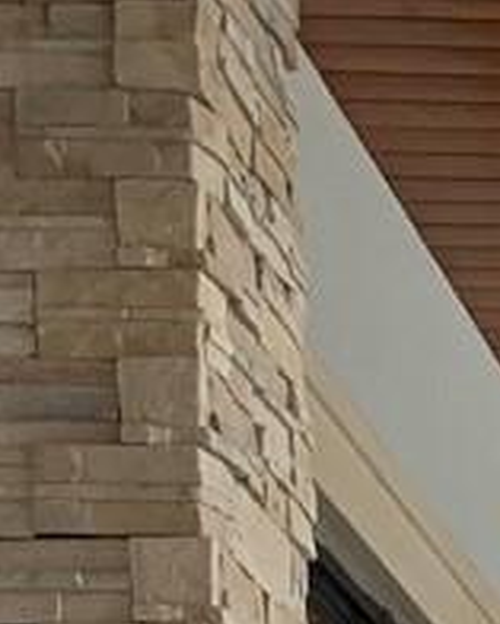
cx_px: 1573
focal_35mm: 207
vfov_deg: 8.1
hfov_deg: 6.7
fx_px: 3826
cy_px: 1802
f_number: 1.8
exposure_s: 1/121
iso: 40
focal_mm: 4.25
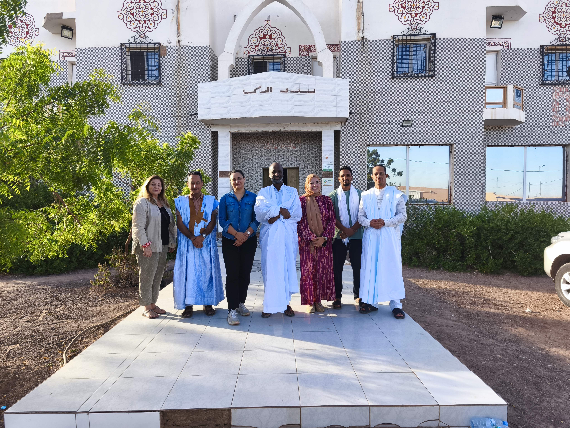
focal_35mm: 23
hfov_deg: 73.9
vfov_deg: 58.9
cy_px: 214
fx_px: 379
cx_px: 285
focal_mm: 5.35
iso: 80
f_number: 1.7
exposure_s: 1/485
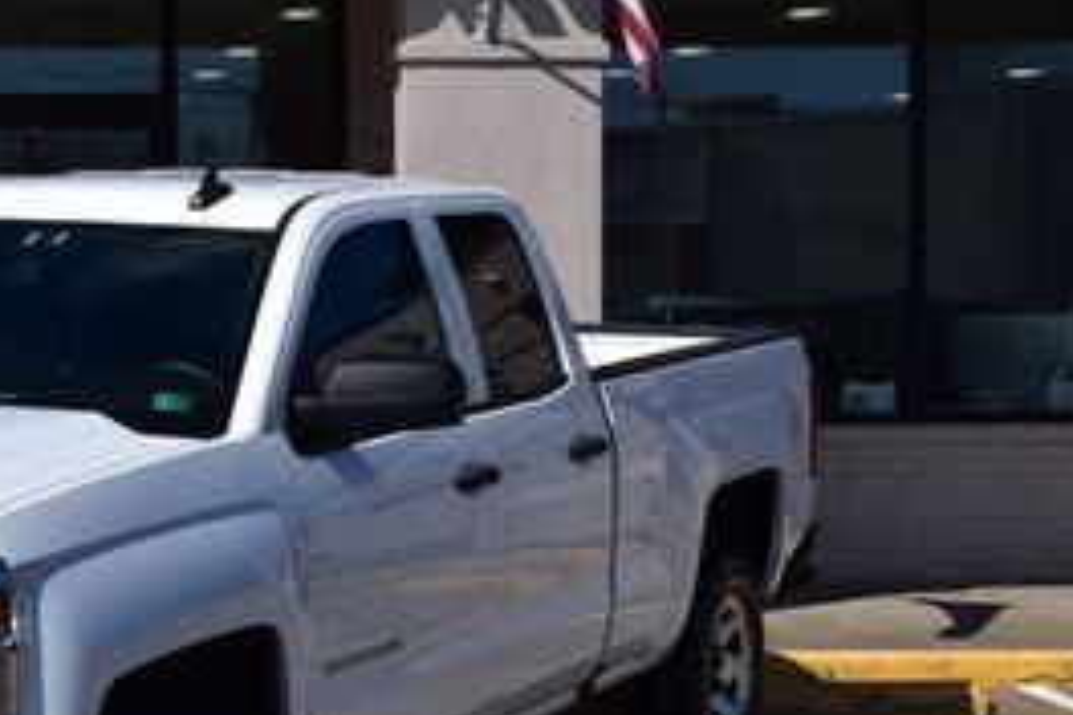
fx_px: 2927
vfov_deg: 13.9
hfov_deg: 19.8
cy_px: 439
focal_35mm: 98
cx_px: -146
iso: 200
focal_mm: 27
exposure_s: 1/640
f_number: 11
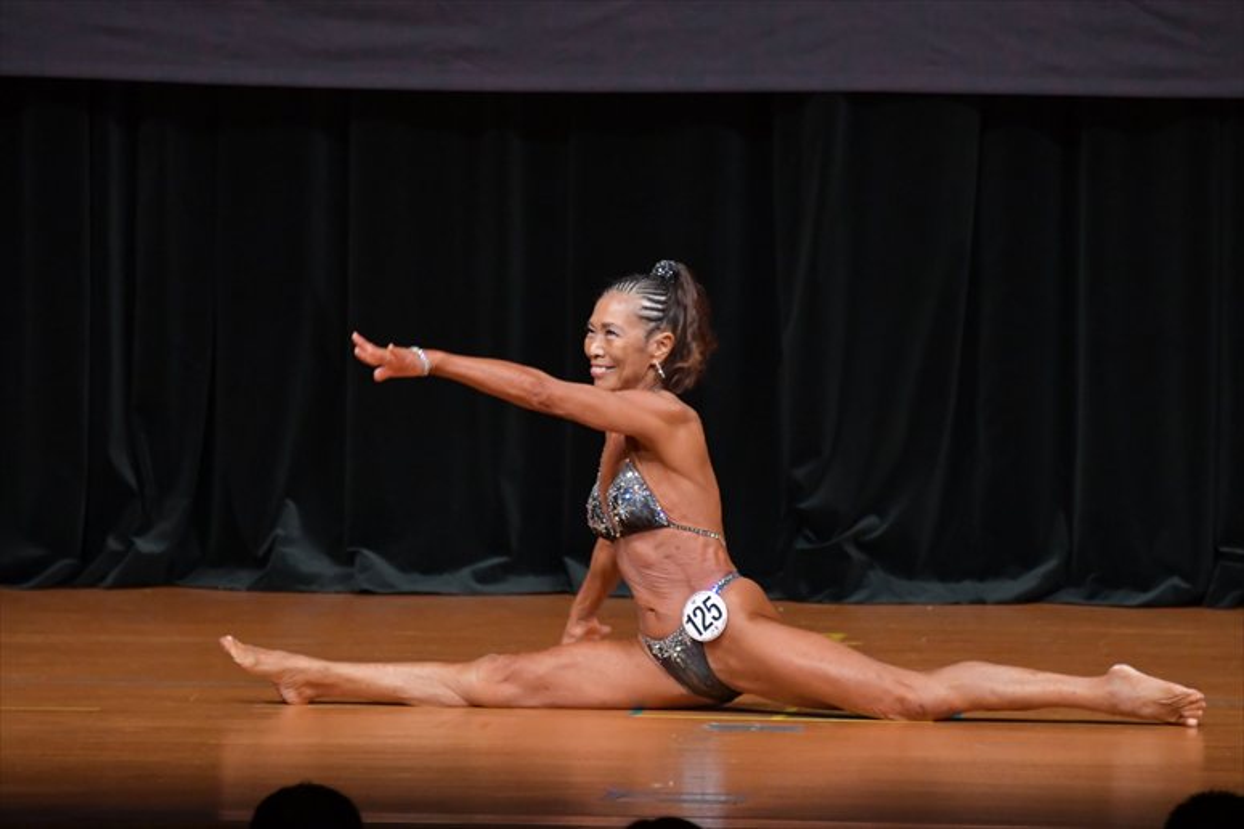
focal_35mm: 375
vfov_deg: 3.7
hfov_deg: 5.5
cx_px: 622
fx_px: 12952
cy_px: 414
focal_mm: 250
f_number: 5.6
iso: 4000
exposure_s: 1/400
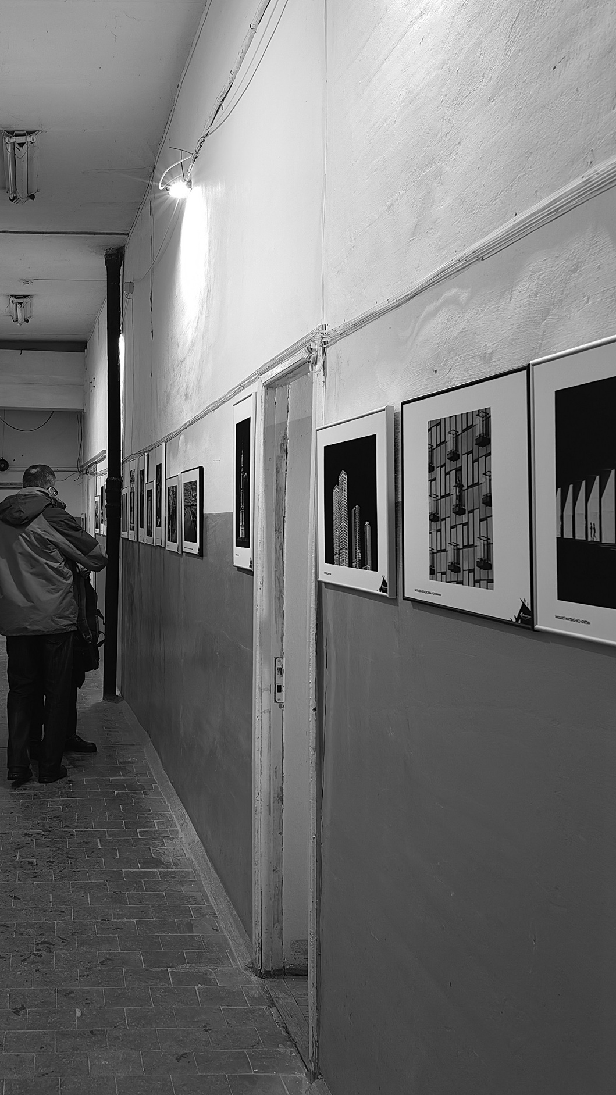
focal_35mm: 40
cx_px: 75
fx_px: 1162
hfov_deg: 28.7
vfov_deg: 50.5
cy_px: 556
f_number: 2
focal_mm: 6.35
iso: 160
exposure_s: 1/100
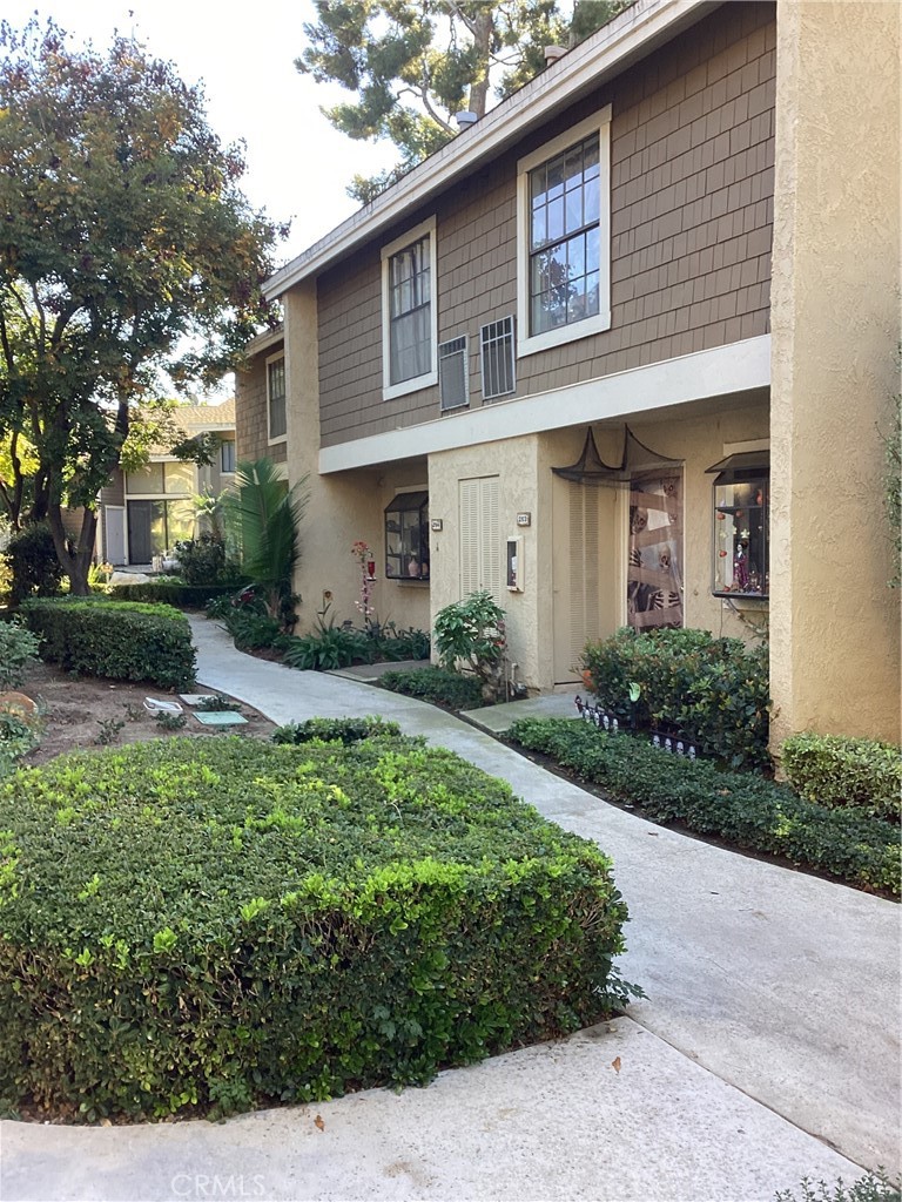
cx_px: 451
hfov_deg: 45.4
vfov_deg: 58.4
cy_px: 601
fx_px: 1077
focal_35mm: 31
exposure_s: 1/120
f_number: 2.4
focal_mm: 3.3
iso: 50
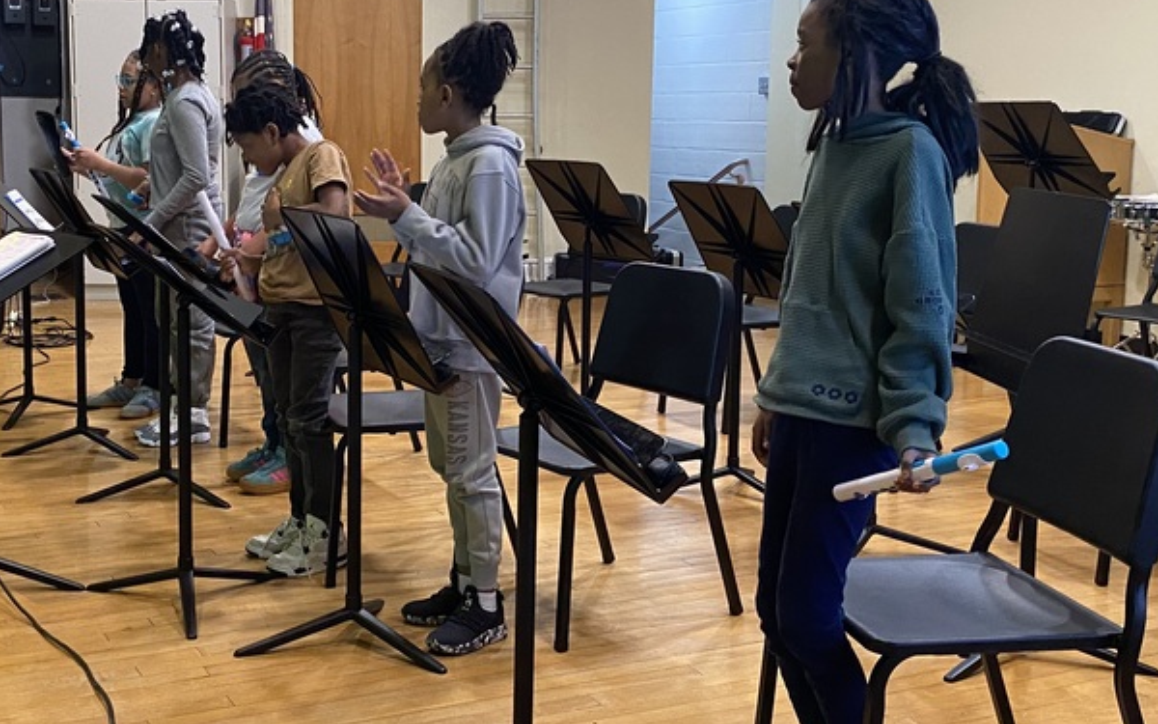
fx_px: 1483
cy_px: 311
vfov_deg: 27.4
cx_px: 400
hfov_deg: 42.2
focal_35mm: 47
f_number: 1.8
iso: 320
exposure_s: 1/60
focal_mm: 4.25
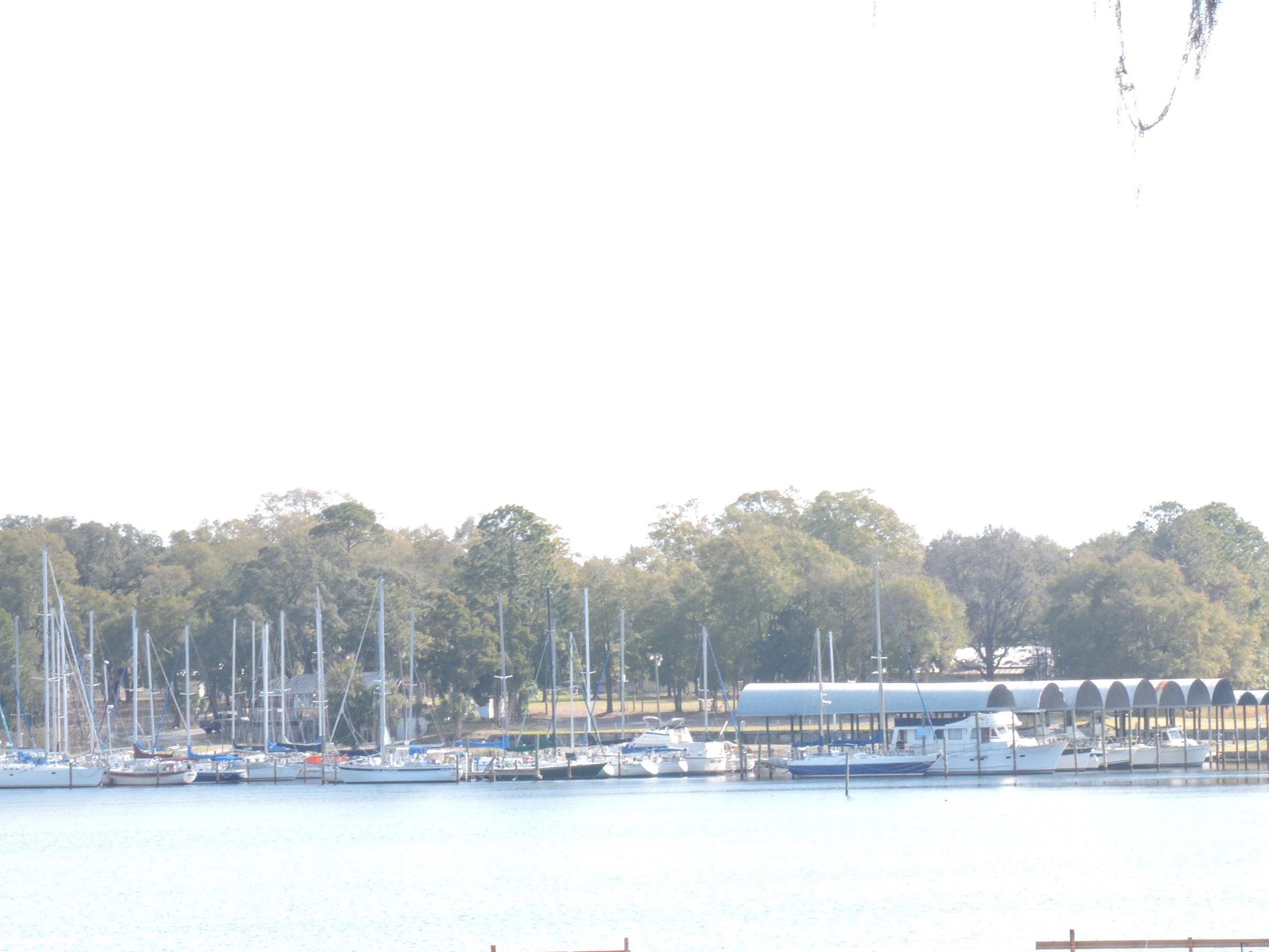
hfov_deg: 10.9
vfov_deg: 8.2
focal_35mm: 181
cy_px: 447
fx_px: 6635
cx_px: 520
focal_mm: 25.9
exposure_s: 1/60
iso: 100
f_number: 7.7
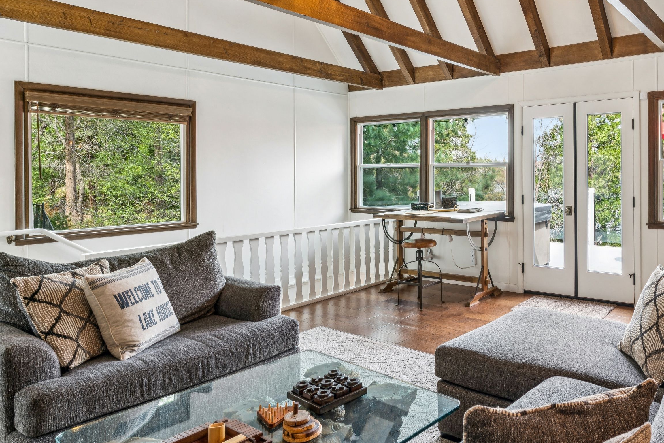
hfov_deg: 63.9
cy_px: 172
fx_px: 484
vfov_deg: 48.8
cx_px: 514
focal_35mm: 26
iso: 100
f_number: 13
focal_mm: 16.8
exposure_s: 1/4
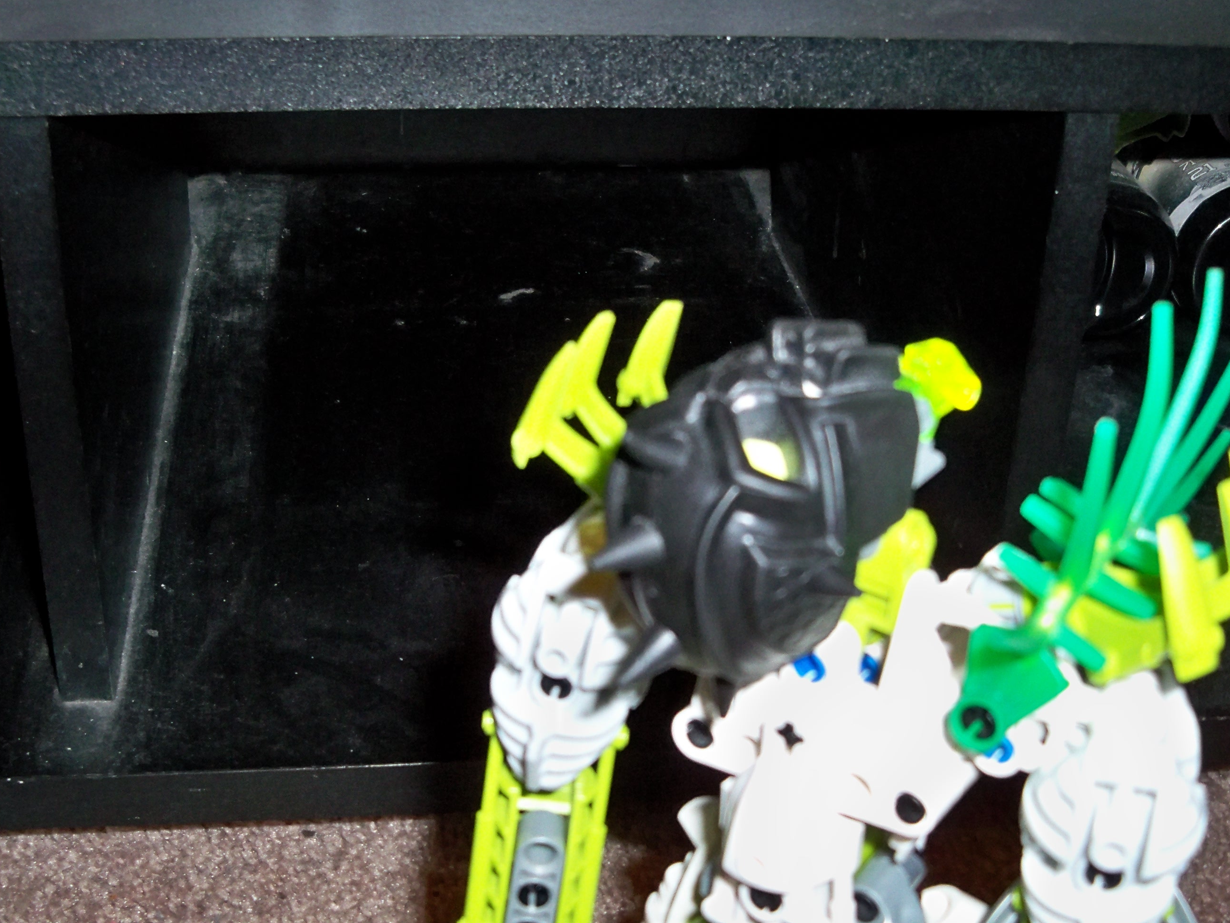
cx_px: 699
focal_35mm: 54
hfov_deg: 35.5
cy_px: 644
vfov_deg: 26.8
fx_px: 1918
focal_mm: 6.2
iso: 200
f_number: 3.5
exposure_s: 1/30
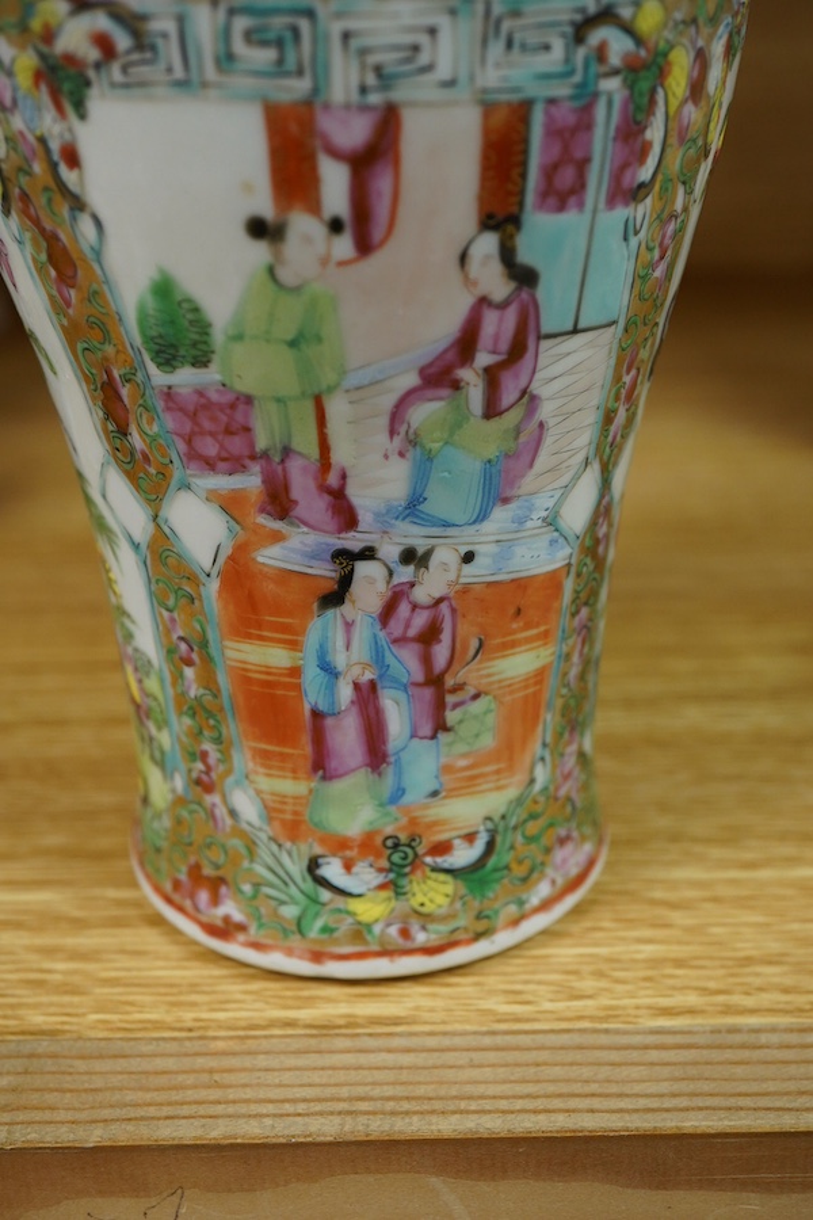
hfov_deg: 29.9
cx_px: 406
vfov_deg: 43.6
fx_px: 1524
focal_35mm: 45
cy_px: 610
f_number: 9
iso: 1250
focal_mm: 30
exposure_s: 1/125
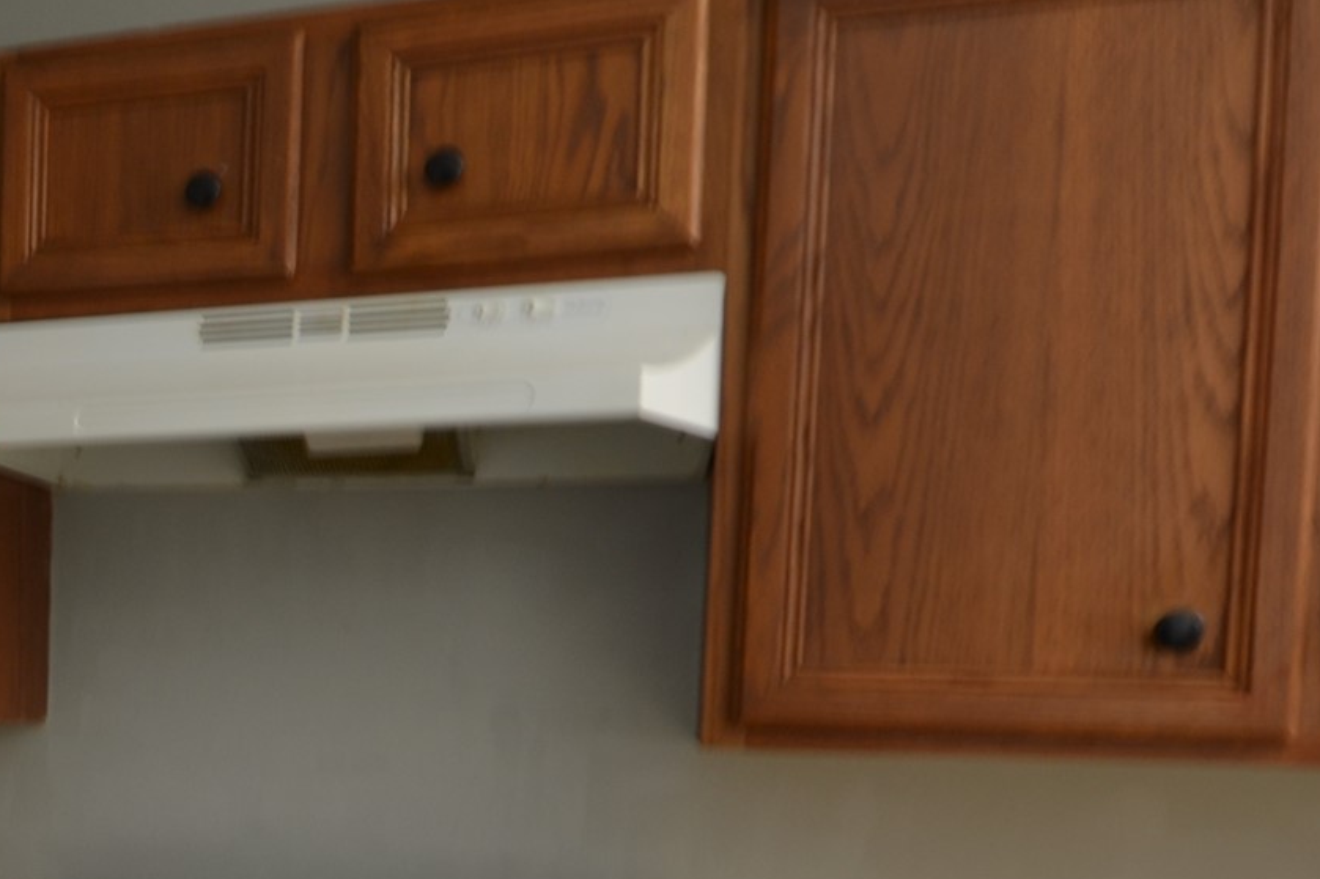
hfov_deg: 36.7
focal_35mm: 45
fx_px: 1637
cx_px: -146
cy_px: 783
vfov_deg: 28.9
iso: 100
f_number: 3.5
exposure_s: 1/8
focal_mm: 11.5
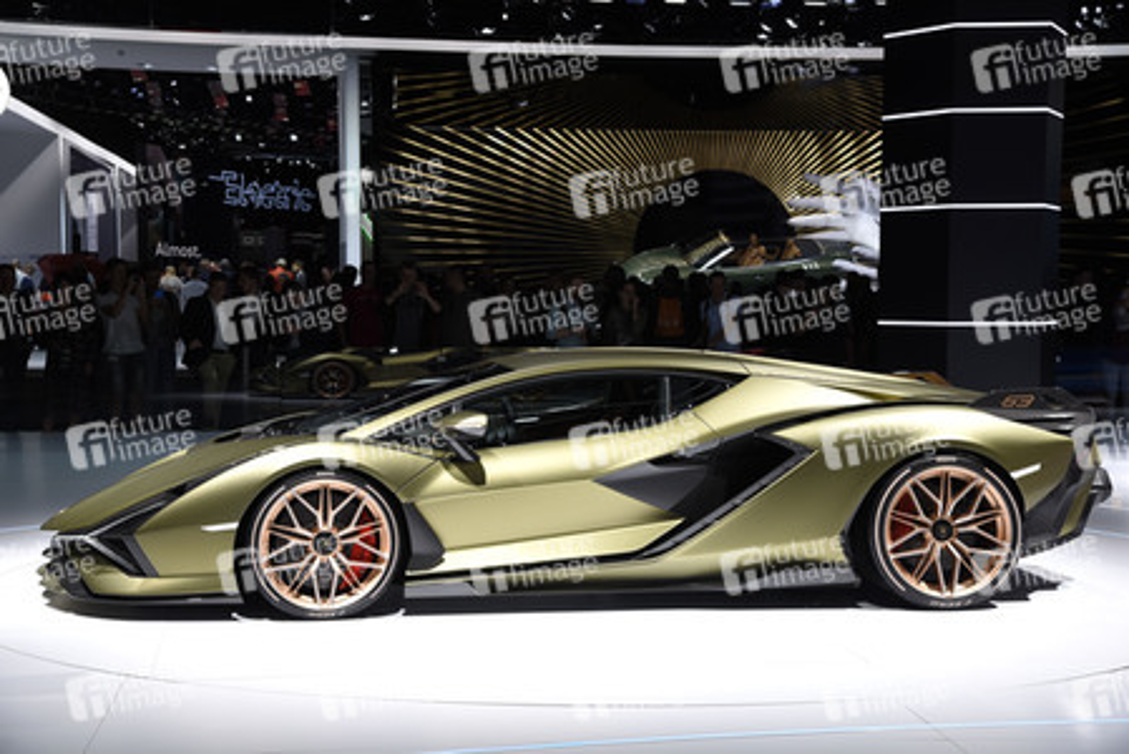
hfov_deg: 32.4
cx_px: 564
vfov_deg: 21.9
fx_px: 1946
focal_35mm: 62
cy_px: 377
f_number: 7.1
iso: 800
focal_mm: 62
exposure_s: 1/500
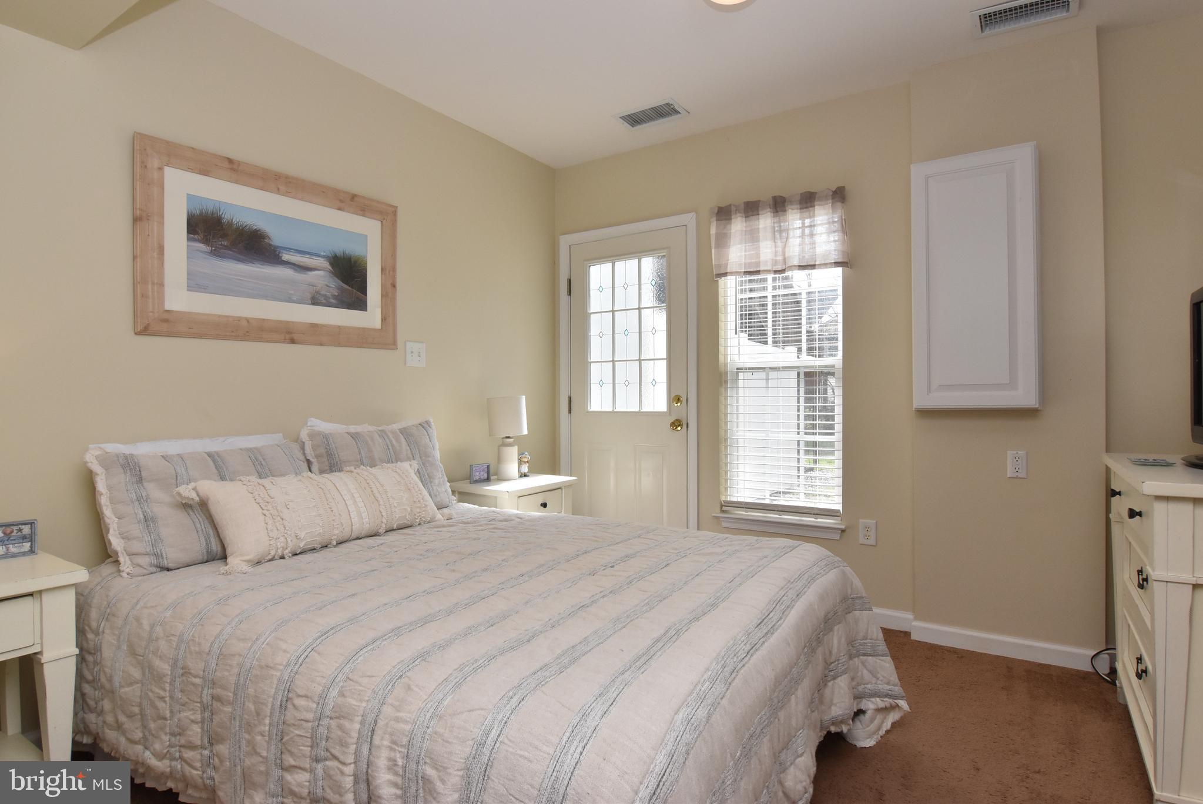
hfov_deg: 90.0
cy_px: 402
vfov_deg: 67.5
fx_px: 602
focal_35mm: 18
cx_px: 602
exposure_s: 1/200
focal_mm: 12
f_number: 14
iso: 800
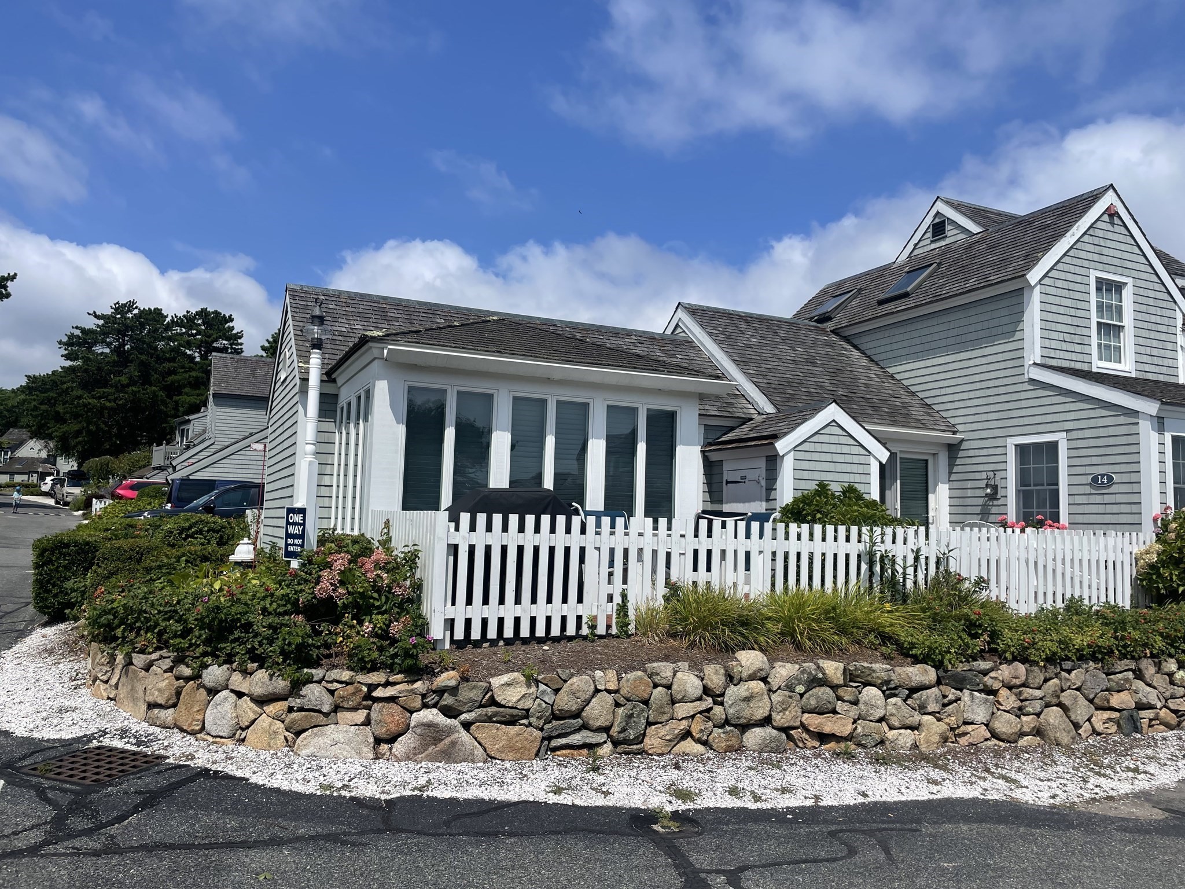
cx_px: 592
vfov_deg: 53.1
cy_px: 444
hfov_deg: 67.3
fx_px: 890
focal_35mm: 26
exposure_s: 1/6494
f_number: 1.6
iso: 32
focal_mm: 4.2
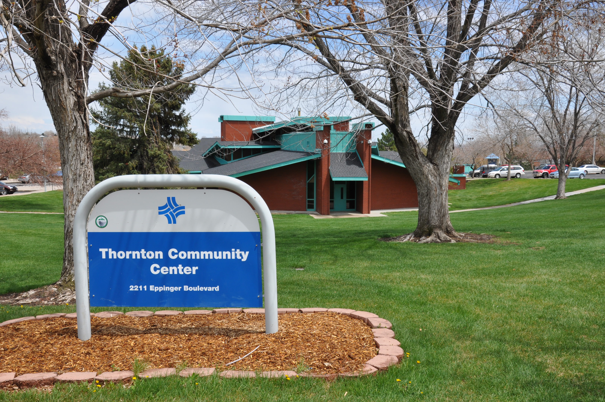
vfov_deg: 35.4
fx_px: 629
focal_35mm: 38
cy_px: 201
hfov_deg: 51.3
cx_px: 302
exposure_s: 1/160
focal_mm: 25
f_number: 13
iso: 200
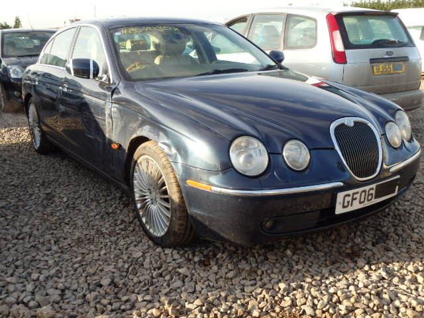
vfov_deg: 37.7
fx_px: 465
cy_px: 159
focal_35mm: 38
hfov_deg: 49.0
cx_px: 212
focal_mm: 6.8
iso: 125
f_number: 4.6
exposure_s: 1/160
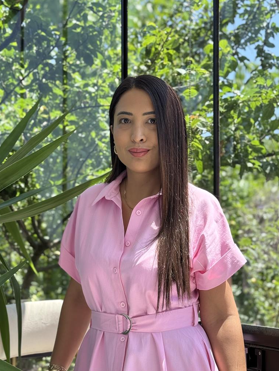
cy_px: 225
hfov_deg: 23.3
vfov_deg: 30.6
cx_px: 119
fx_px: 677
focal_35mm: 63
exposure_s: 1/349
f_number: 1.78
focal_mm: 6.76
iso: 64
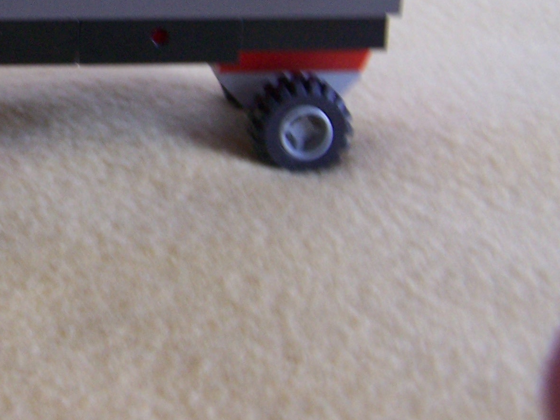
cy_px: -17
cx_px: -31
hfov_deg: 22.4
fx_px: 1343
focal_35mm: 83
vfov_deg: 17.3
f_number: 2.8
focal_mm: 6.3
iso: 140
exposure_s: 1/20
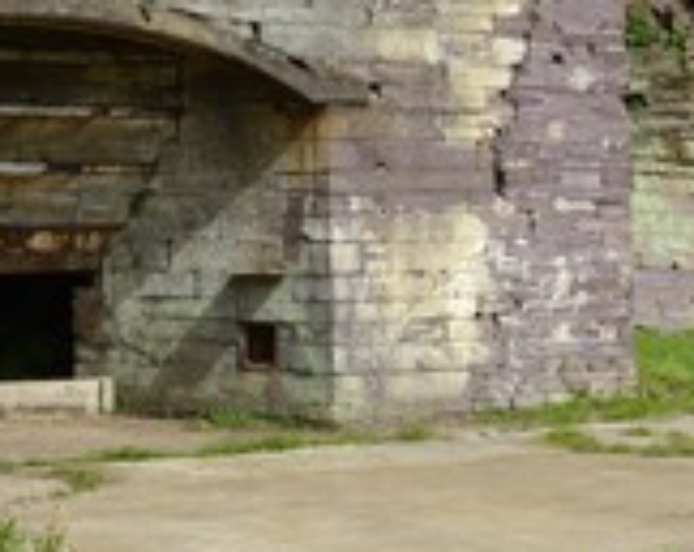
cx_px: 435
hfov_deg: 23.0
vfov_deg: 17.9
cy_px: -26
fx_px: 1702
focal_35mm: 83
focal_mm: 34
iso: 200
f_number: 11
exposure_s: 1/200
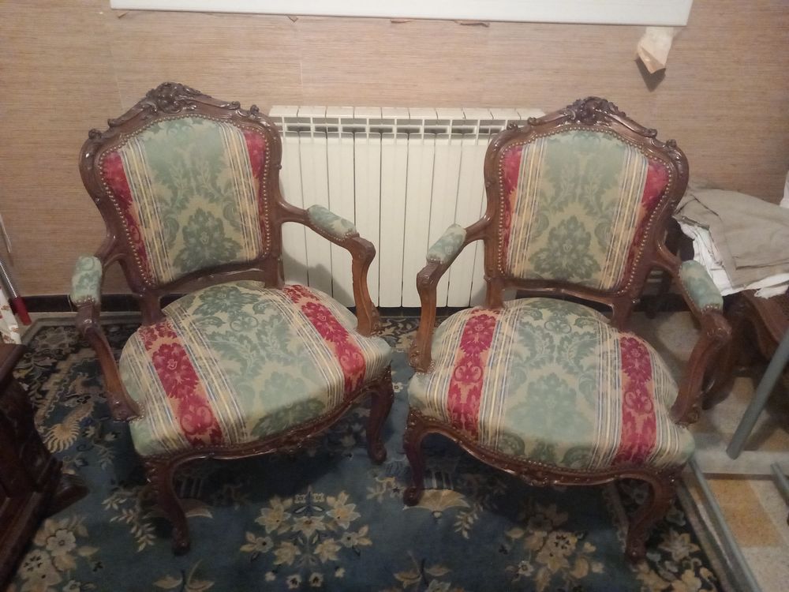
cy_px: 296
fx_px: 615
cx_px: 394
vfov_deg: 51.4
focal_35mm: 27
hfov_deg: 65.3
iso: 1000
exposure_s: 1/14.3
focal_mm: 4
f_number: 1.8
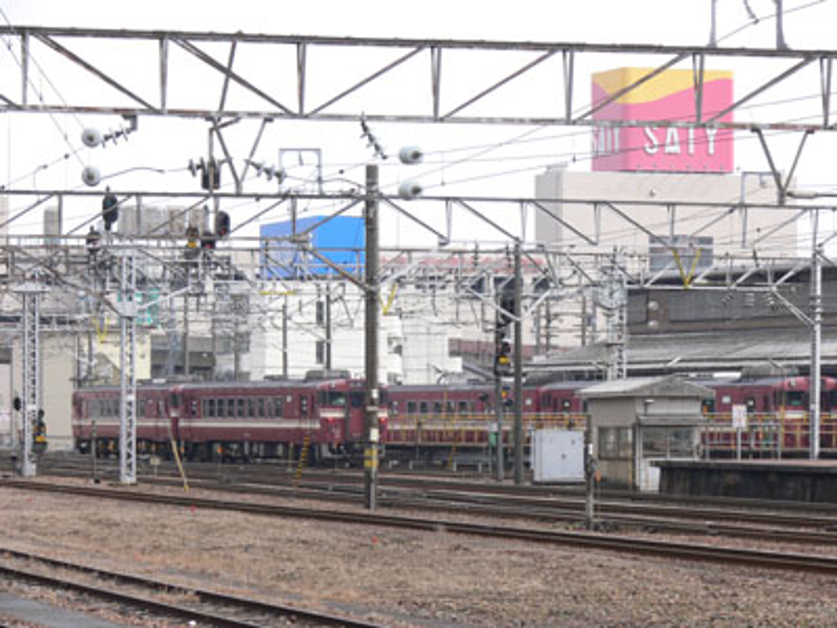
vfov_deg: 9.2
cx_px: 418
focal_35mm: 161
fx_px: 3893
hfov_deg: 12.3
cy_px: 314
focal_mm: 34.1
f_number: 5.6
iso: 80
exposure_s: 1/100
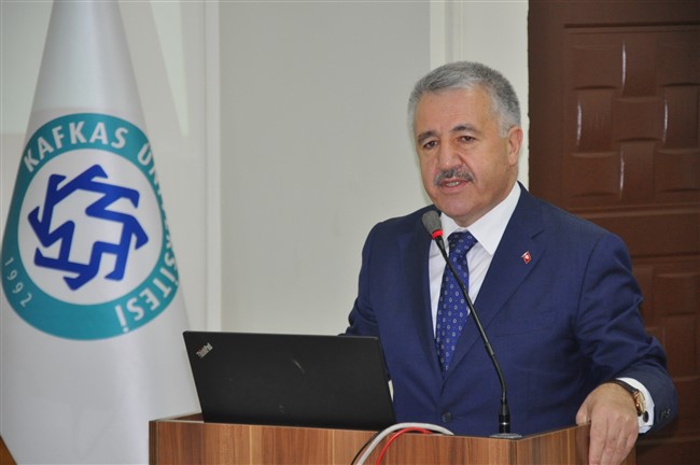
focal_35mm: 158
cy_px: 232
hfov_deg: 13.1
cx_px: 350
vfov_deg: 8.7
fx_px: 3059
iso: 1250
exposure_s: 1/60
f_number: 5.6
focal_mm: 105
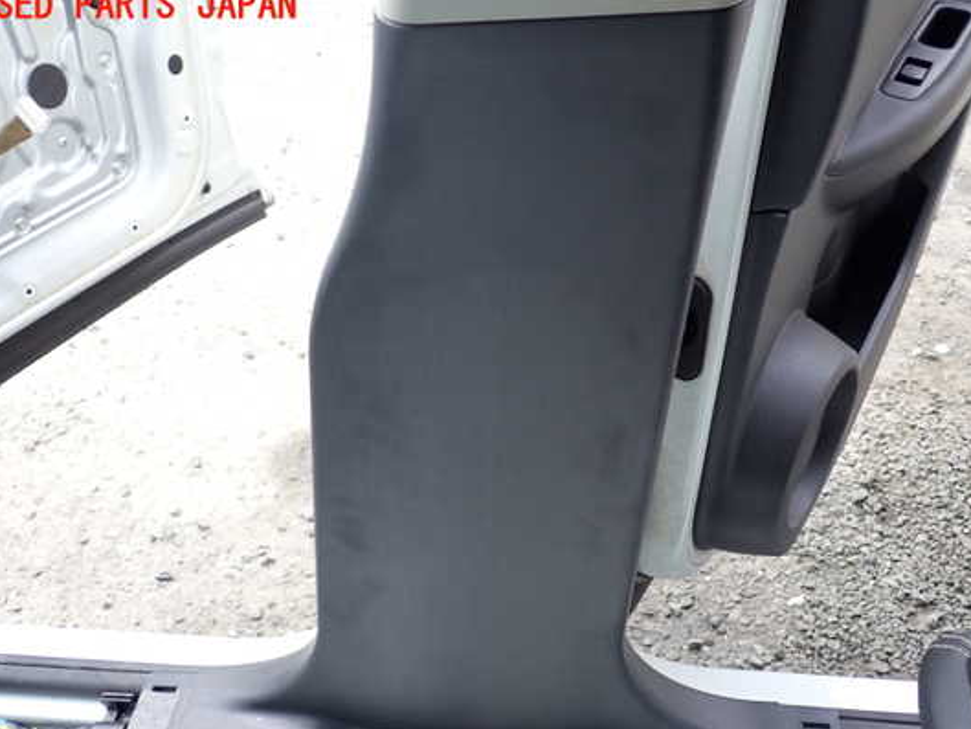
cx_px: 514
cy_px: 397
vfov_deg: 41.8
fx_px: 954
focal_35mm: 34
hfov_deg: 53.9
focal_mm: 5.4
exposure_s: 1/30
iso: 100
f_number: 6.3
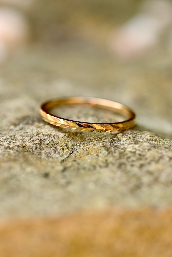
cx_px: 86
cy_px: 128
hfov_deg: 18.2
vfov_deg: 27.0
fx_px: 538
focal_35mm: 75
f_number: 6.3
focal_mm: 50
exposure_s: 1/320
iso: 800
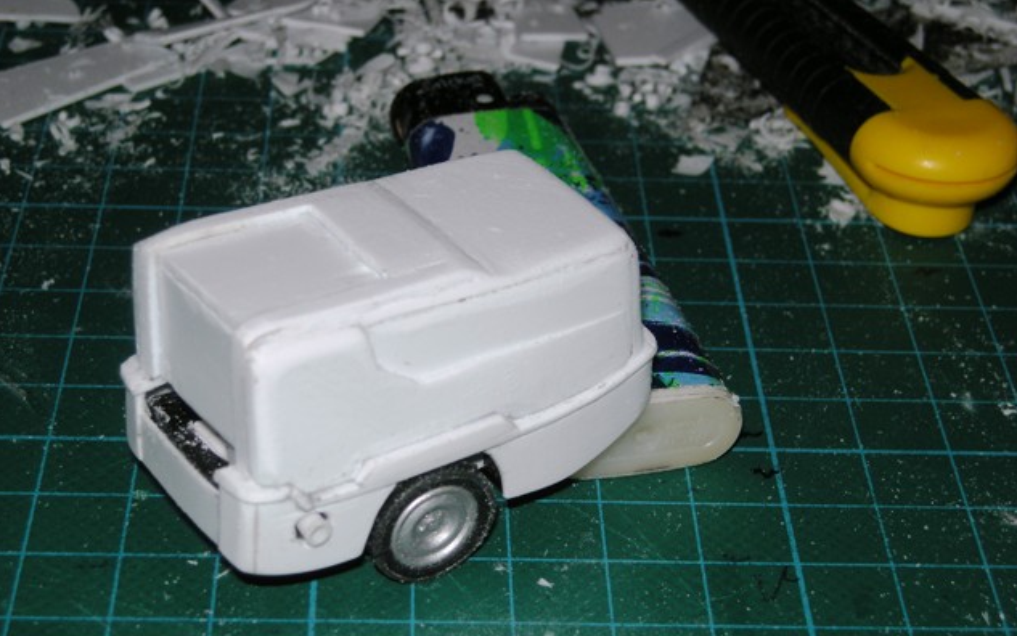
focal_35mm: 90
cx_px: 504
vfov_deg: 14.5
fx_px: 2495
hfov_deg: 23.0
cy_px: 357
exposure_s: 1/60
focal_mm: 13.7
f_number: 8.3
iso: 64
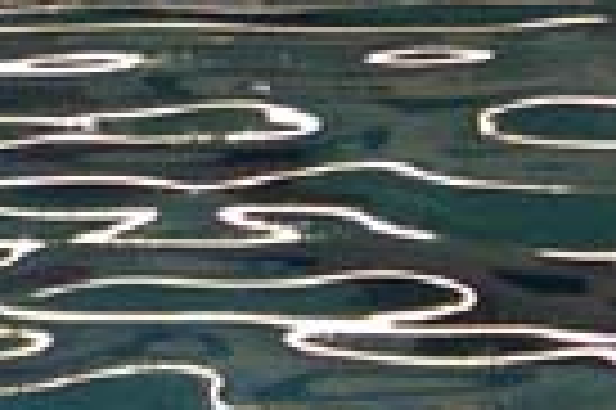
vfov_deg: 2.2
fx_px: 10511
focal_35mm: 615
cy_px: -723
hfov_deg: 3.3
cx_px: -629
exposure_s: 1/125
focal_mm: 70
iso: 400
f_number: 5.6
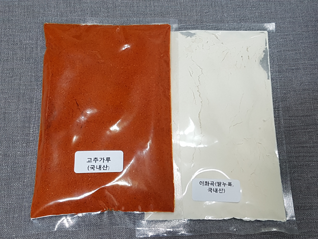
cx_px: 159
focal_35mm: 26
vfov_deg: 53.1
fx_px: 239
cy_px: 120
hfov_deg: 67.3
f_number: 1.7
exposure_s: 1/60
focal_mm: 4.2
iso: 125
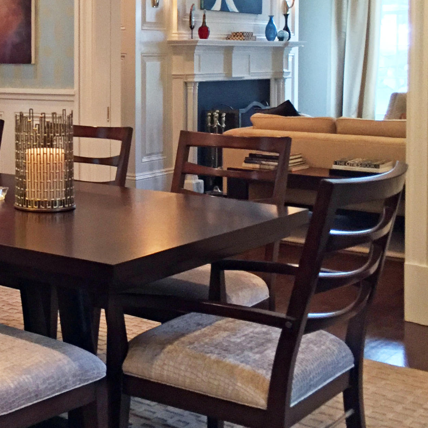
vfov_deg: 27.2
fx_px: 867
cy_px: 91
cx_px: -11
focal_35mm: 62
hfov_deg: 26.1
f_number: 2.2
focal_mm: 4.15
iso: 250
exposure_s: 1/30
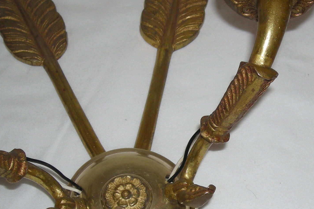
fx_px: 680
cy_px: 154
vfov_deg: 17.4
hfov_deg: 25.8
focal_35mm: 78
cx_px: 211
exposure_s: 1/50.3
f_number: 2.8
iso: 50
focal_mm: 5.7
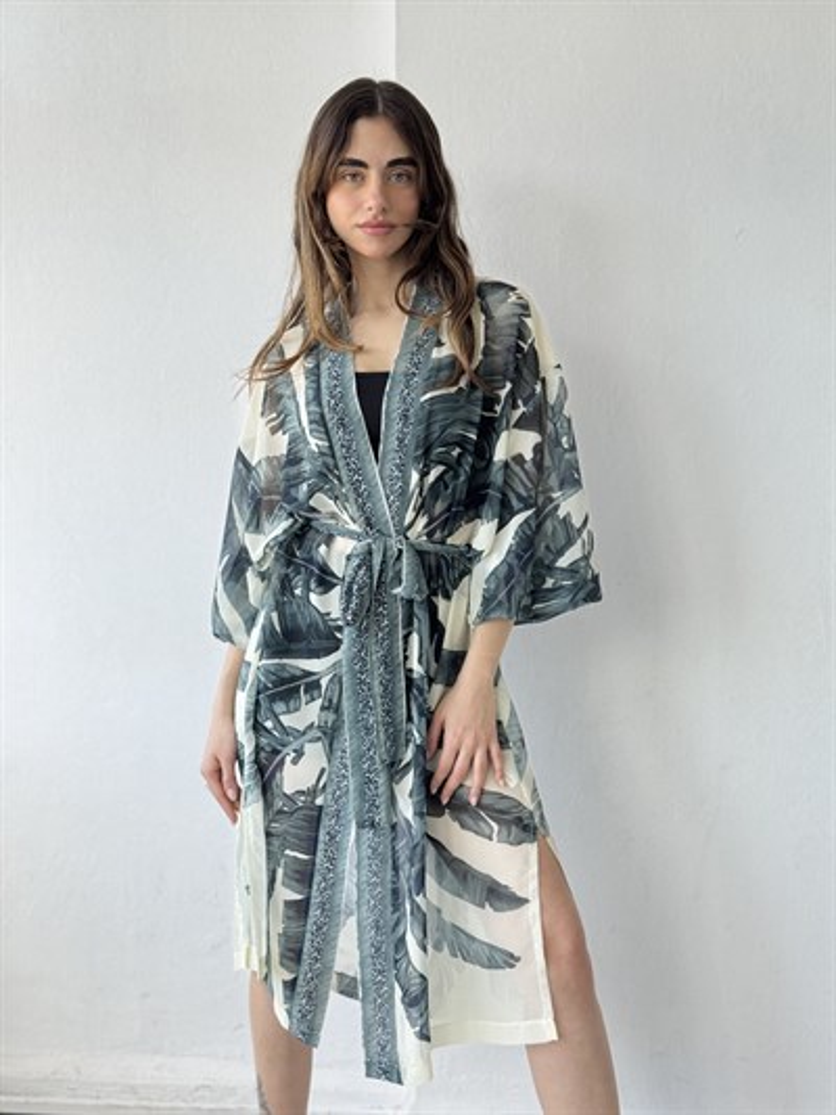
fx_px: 1545
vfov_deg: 39.6
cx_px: 418
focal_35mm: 48
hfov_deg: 30.3
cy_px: 558
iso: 64
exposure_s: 1/156
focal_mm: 6.76
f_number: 1.78
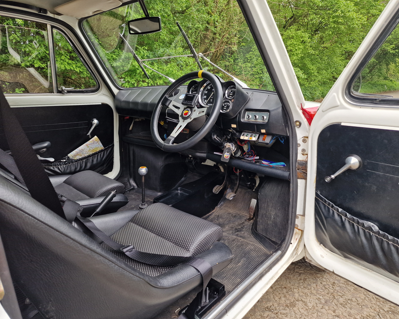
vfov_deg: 58.8
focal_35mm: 24
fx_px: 283
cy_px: 159
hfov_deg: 70.3
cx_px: 204
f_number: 1.8
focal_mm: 6.4
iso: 50
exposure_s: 1/180
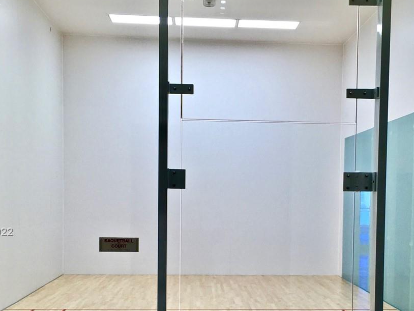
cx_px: 257
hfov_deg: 33.6
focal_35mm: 57
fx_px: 682
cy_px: 233
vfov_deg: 25.4
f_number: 2.2
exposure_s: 1/60
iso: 25
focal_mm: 4.15
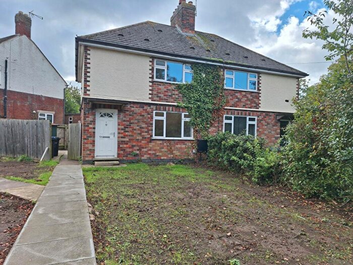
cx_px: 176
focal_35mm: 23
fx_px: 235
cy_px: 132
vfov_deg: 58.9
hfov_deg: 73.9
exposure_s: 1/717
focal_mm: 5.54
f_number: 1.8
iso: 40
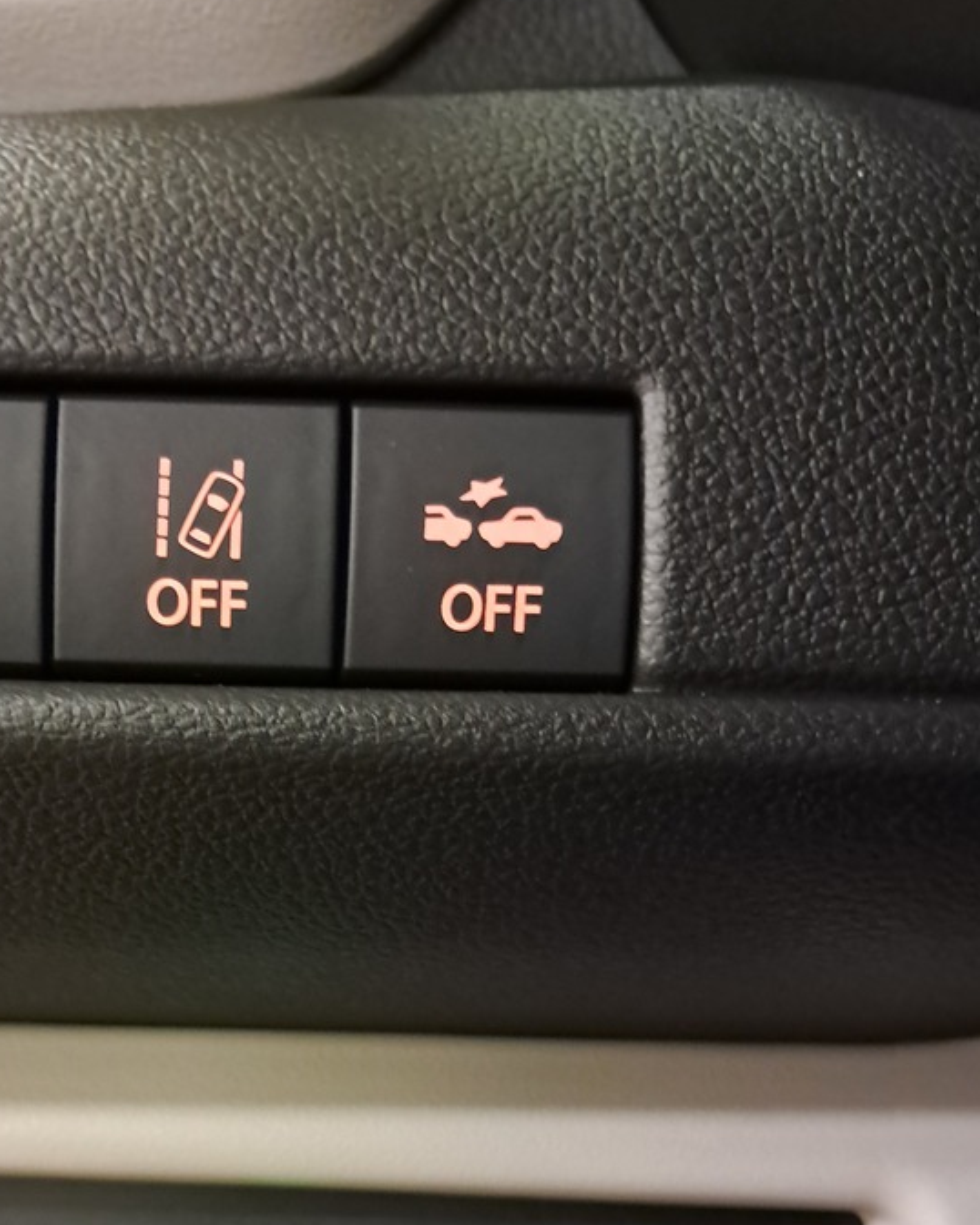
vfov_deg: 38.3
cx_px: 213
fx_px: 1705
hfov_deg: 31.3
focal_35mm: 47
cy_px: 948
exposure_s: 1/20
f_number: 1.8
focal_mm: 4
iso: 1000
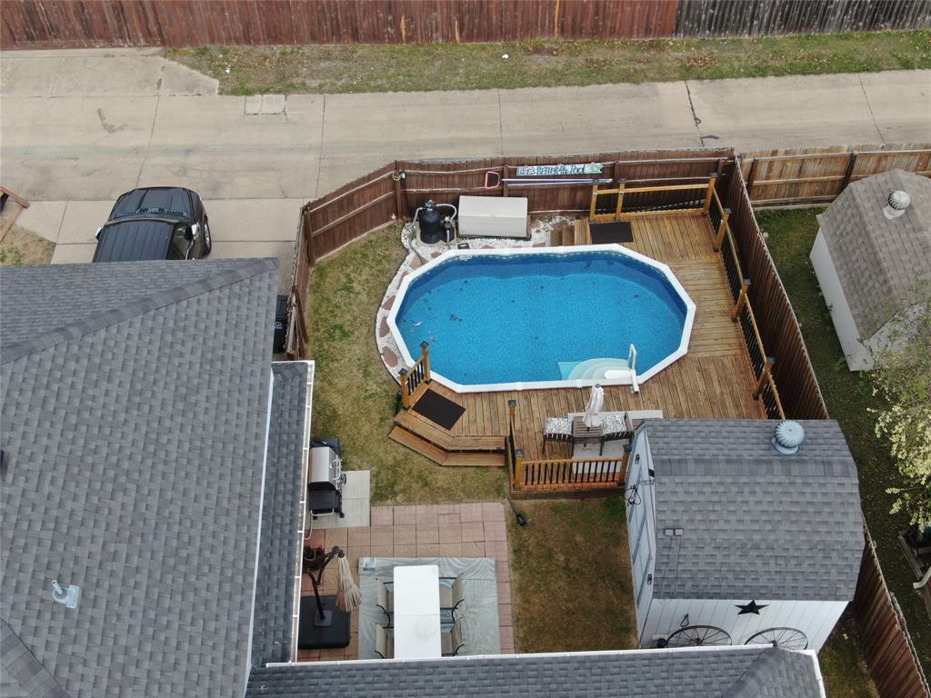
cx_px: 466
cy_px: 349
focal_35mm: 43
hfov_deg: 43.9
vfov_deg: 33.6
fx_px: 1156
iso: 100
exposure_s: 1/400
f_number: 3.6
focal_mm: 7.39
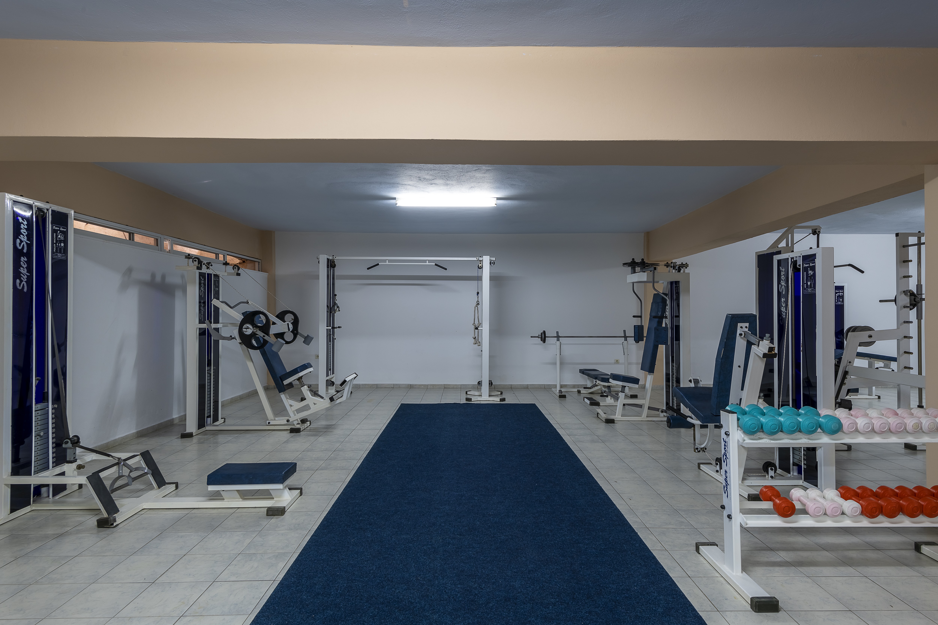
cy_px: 312
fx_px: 521
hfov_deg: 84.0
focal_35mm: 20
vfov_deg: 61.9
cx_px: 469
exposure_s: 2.5
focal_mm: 20
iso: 100
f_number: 11
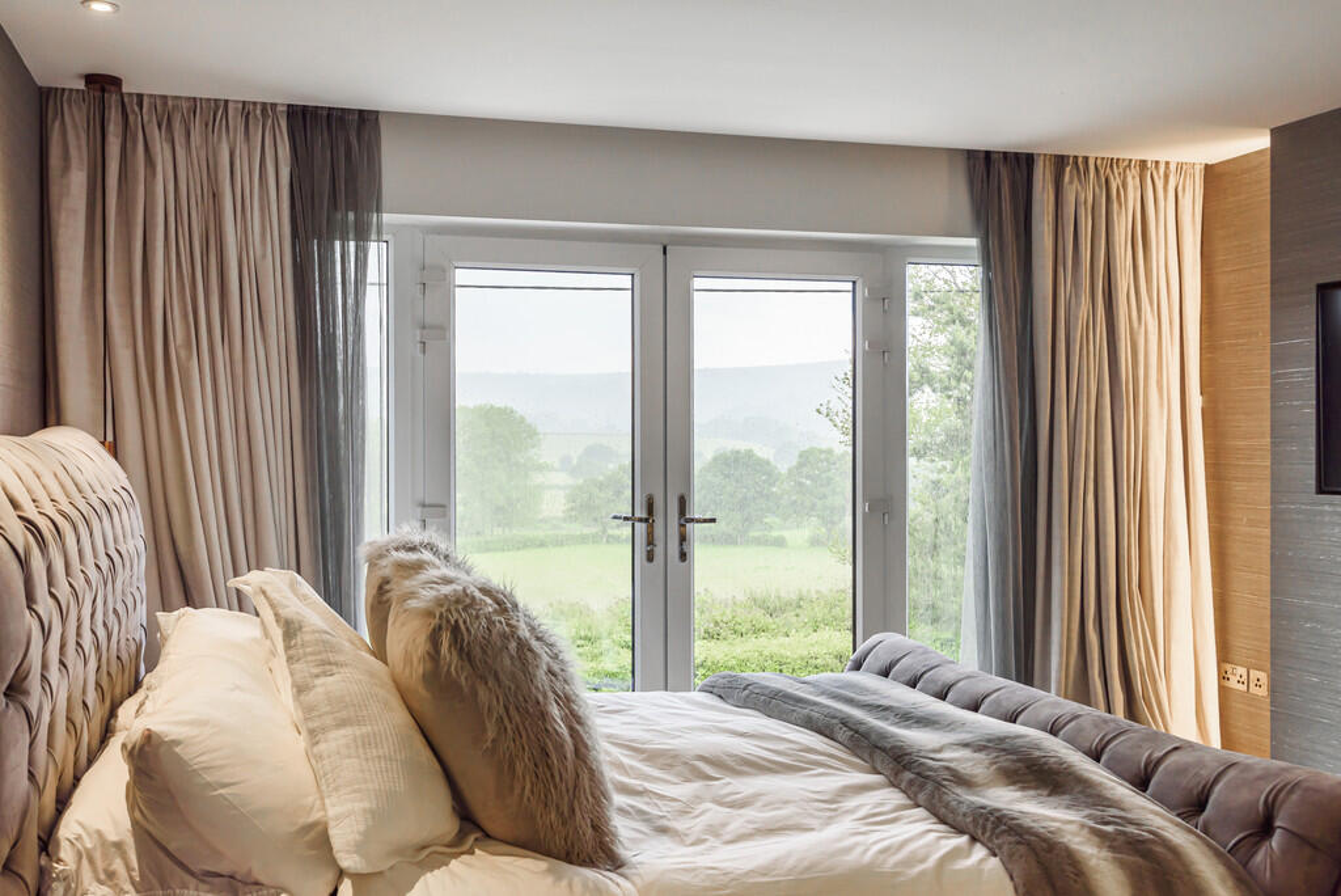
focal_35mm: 35
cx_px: 670
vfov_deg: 37.9
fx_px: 1304
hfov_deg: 54.4
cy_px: 448
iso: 250
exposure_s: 1/200
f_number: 5.6
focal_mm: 35
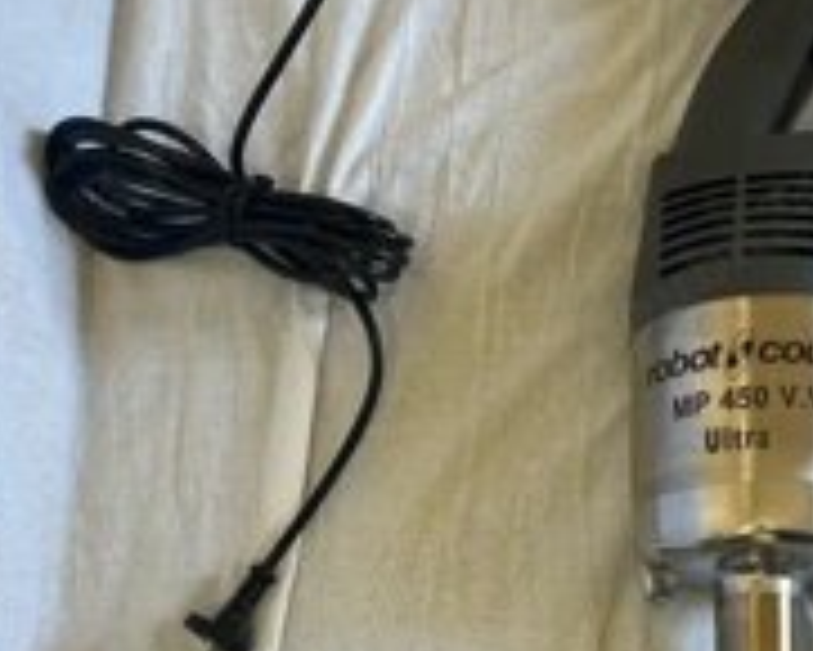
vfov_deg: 25.9
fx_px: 1348
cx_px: 499
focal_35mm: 56
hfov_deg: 33.4
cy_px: 638
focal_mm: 5.7
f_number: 1.5
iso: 80
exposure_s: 1/50
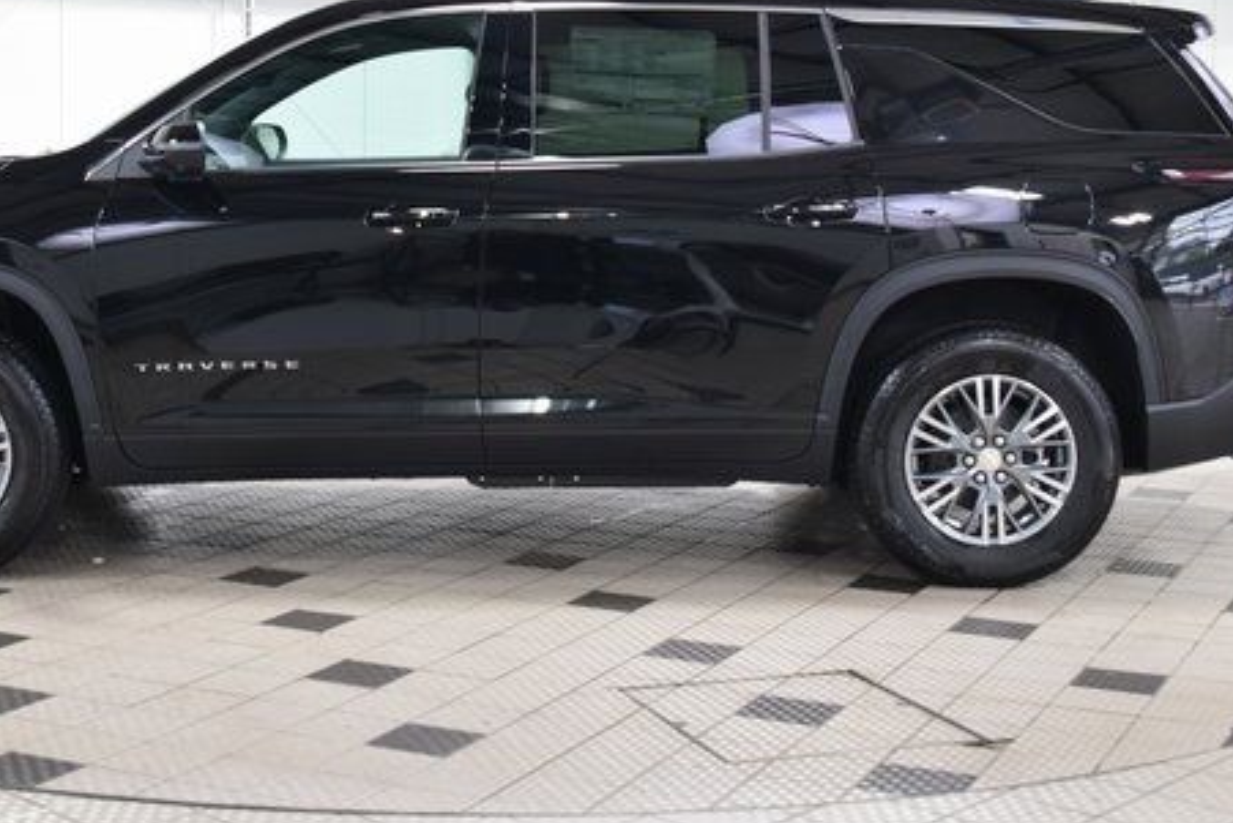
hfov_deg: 32.4
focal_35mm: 62
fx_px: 2114
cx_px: 473
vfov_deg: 22.0
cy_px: 286
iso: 900
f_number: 6.3
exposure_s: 1/15
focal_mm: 29
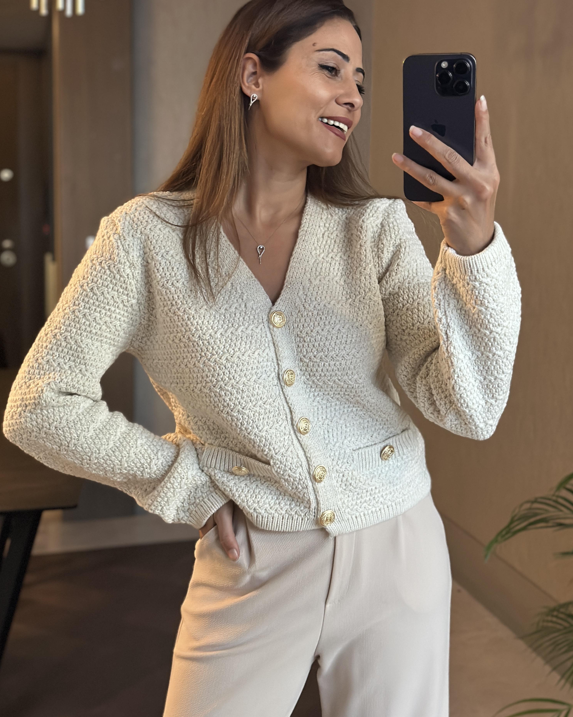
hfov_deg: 29.7
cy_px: 328
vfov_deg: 36.6
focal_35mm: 51
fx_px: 1081
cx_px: 291
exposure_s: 1/33
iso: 640
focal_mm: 6.86
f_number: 1.78
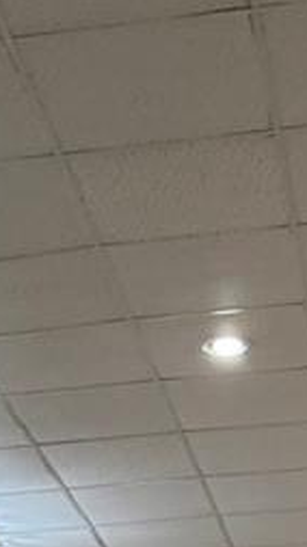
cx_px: 48
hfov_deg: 9.7
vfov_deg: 13.4
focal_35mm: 124
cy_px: 1263
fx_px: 1798
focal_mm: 6.86
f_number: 1.78
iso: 200
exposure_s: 1/120
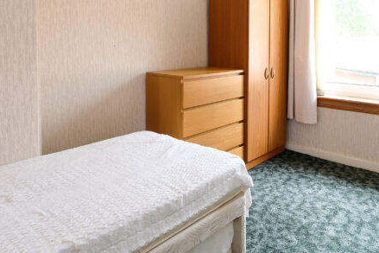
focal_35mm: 28
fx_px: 295
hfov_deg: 65.1
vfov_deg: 44.7
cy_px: 60
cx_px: 219
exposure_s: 1/8
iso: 200
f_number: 5.6
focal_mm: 8
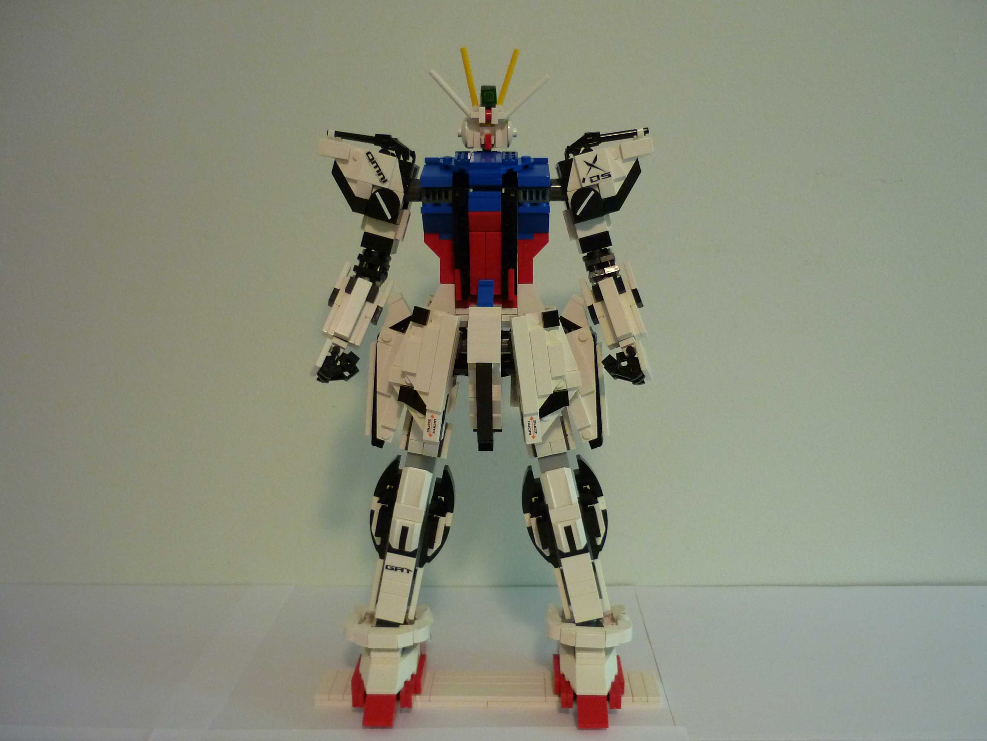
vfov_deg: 42.9
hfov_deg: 55.4
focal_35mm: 33
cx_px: 494
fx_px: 941
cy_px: 370
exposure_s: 1/13
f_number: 2.8
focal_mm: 5.5
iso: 400
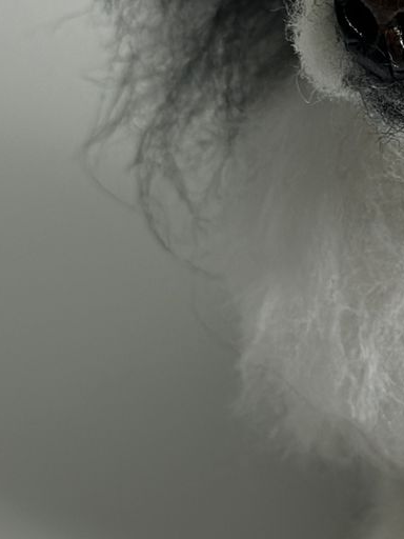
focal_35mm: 180
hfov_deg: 8.1
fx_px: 2801
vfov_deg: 11.0
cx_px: 619
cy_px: 185
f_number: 1.78
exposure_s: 1/1171
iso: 80
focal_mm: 6.86
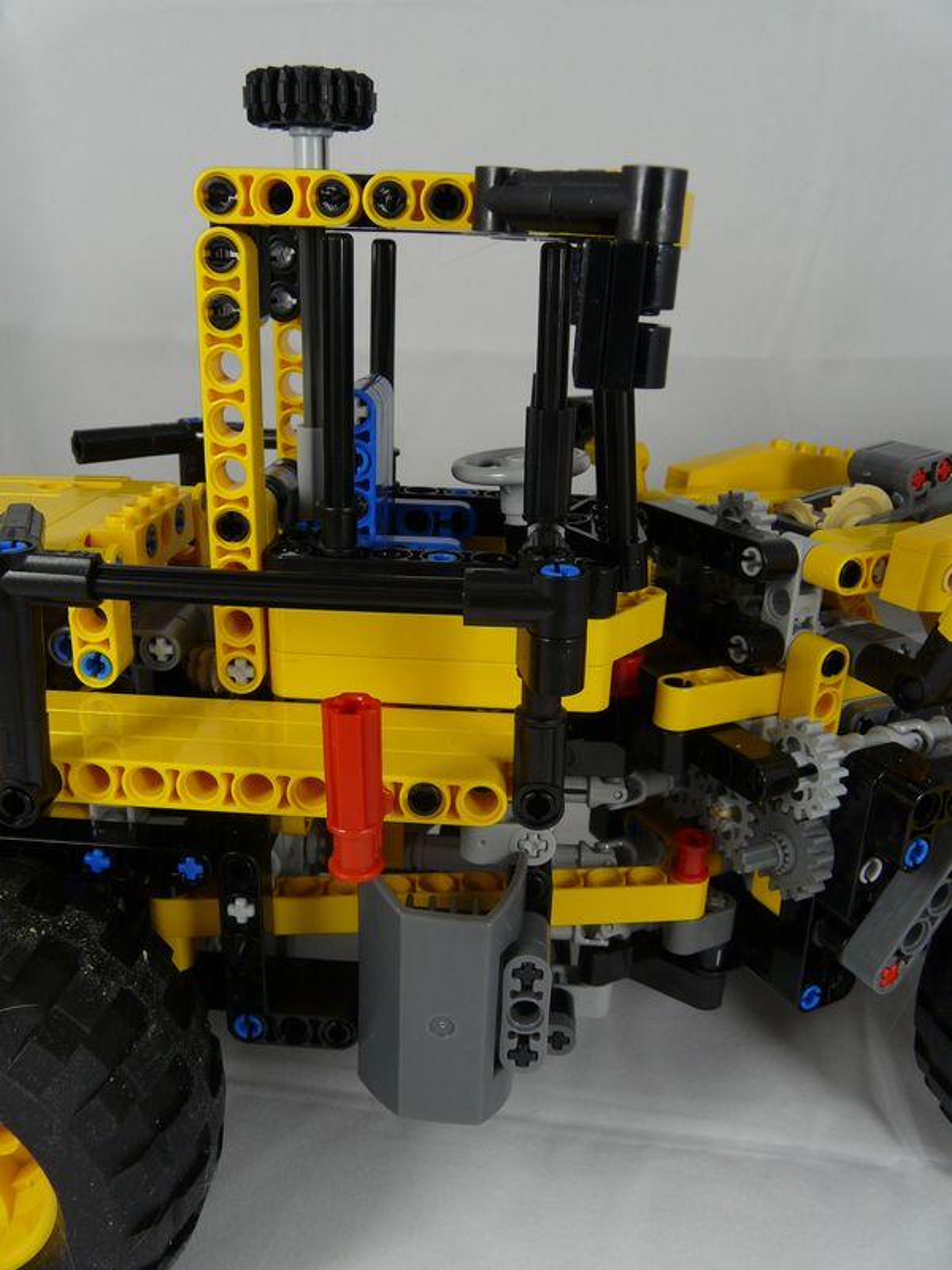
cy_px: 635
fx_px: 1027
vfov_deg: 63.4
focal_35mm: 28
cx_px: 476
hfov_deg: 49.7
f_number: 4
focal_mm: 4.6
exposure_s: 1/160
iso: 100
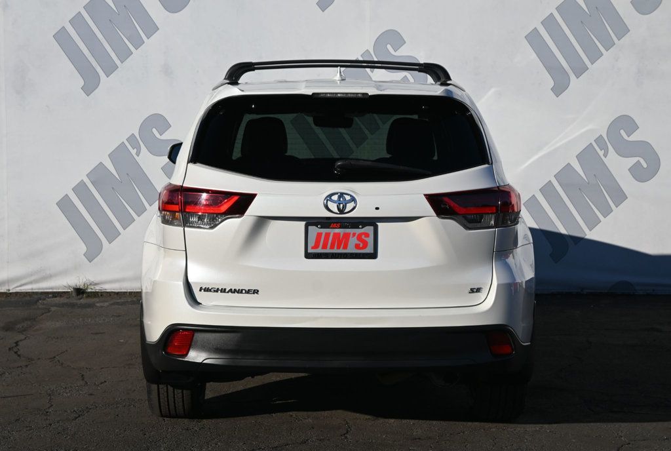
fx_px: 1317
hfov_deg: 28.6
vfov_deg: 19.4
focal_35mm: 70
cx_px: 336
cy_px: 226
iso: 100
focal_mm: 47
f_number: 7.1
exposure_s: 1/400
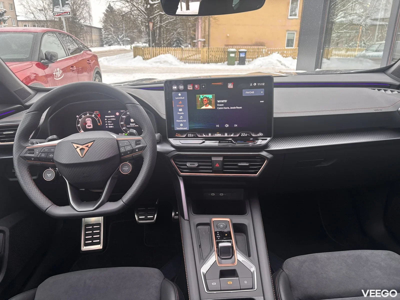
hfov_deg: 67.3
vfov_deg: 53.1
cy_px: 150
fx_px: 300
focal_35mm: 26
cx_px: 200
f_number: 1.6
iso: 100
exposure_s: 1/121
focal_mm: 5.96
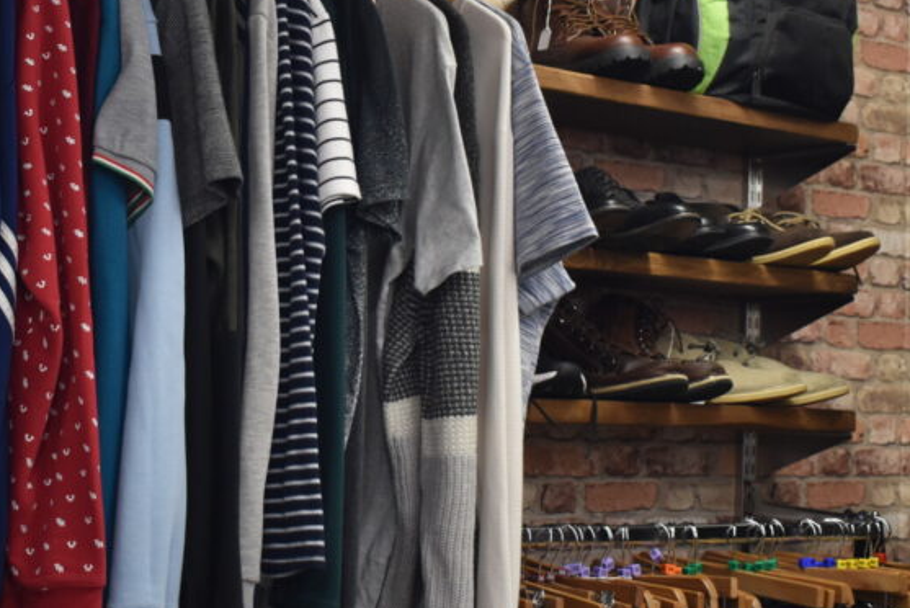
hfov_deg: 29.1
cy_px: 233
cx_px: 337
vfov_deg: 19.7
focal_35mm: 69
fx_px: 1743
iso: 900
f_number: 4
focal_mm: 25
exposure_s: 1/125
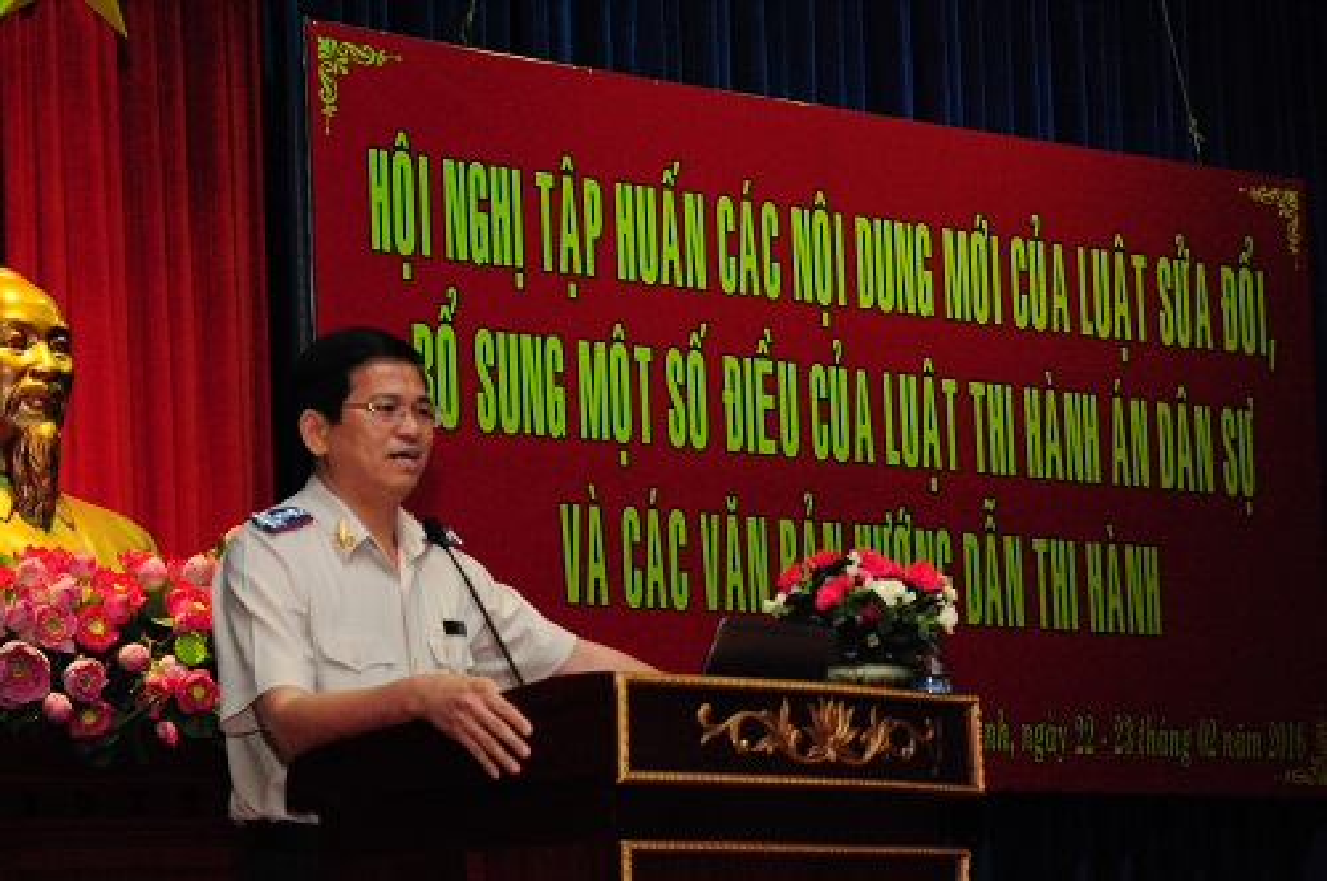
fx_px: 3976
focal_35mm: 108
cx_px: 664
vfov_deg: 12.6
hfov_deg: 18.9
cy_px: 440
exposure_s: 1/200
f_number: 9
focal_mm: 72
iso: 3200
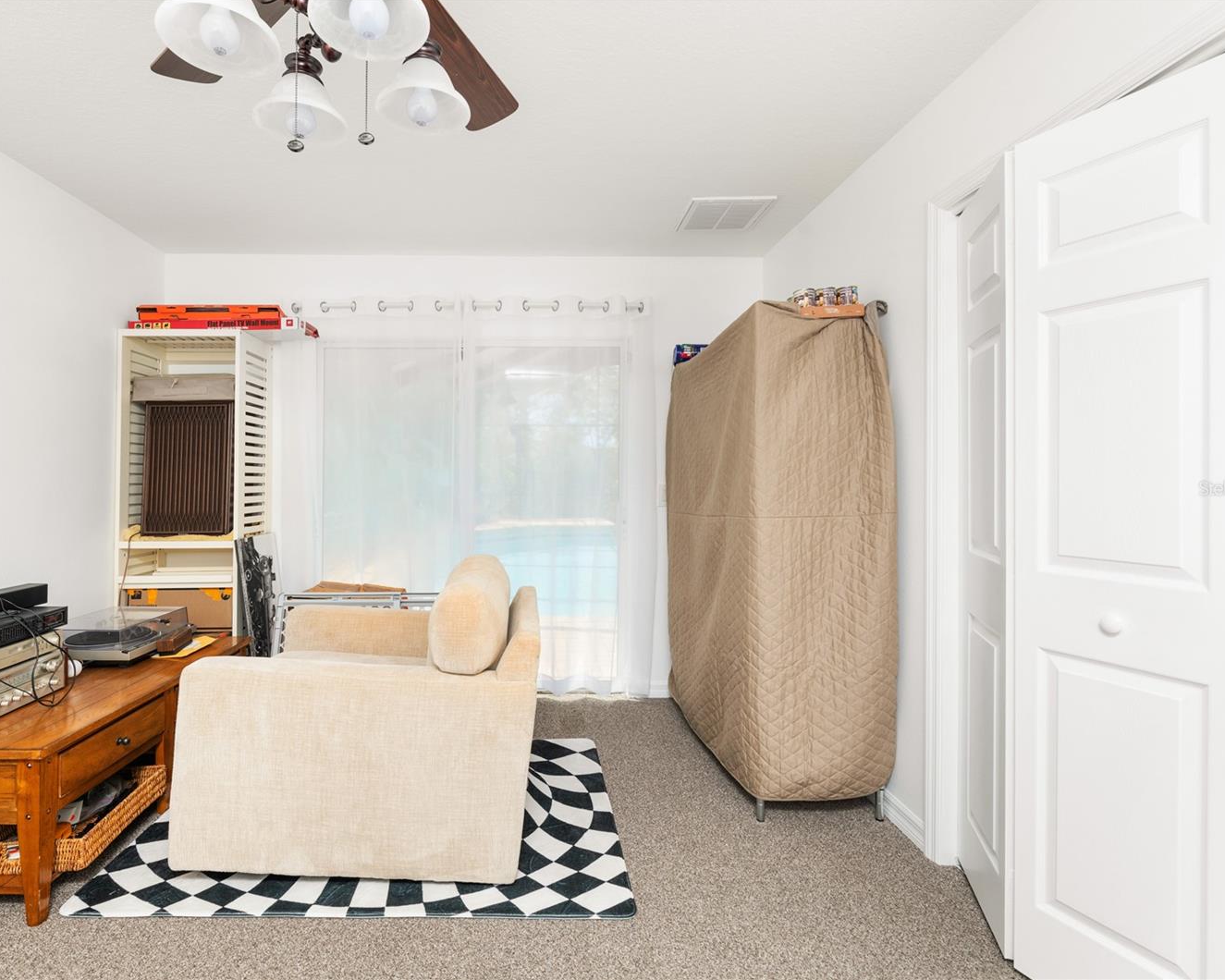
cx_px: 542
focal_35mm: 17
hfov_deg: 89.3
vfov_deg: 77.0
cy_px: 488
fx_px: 616
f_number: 7.1
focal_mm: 15
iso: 200
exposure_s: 1/125
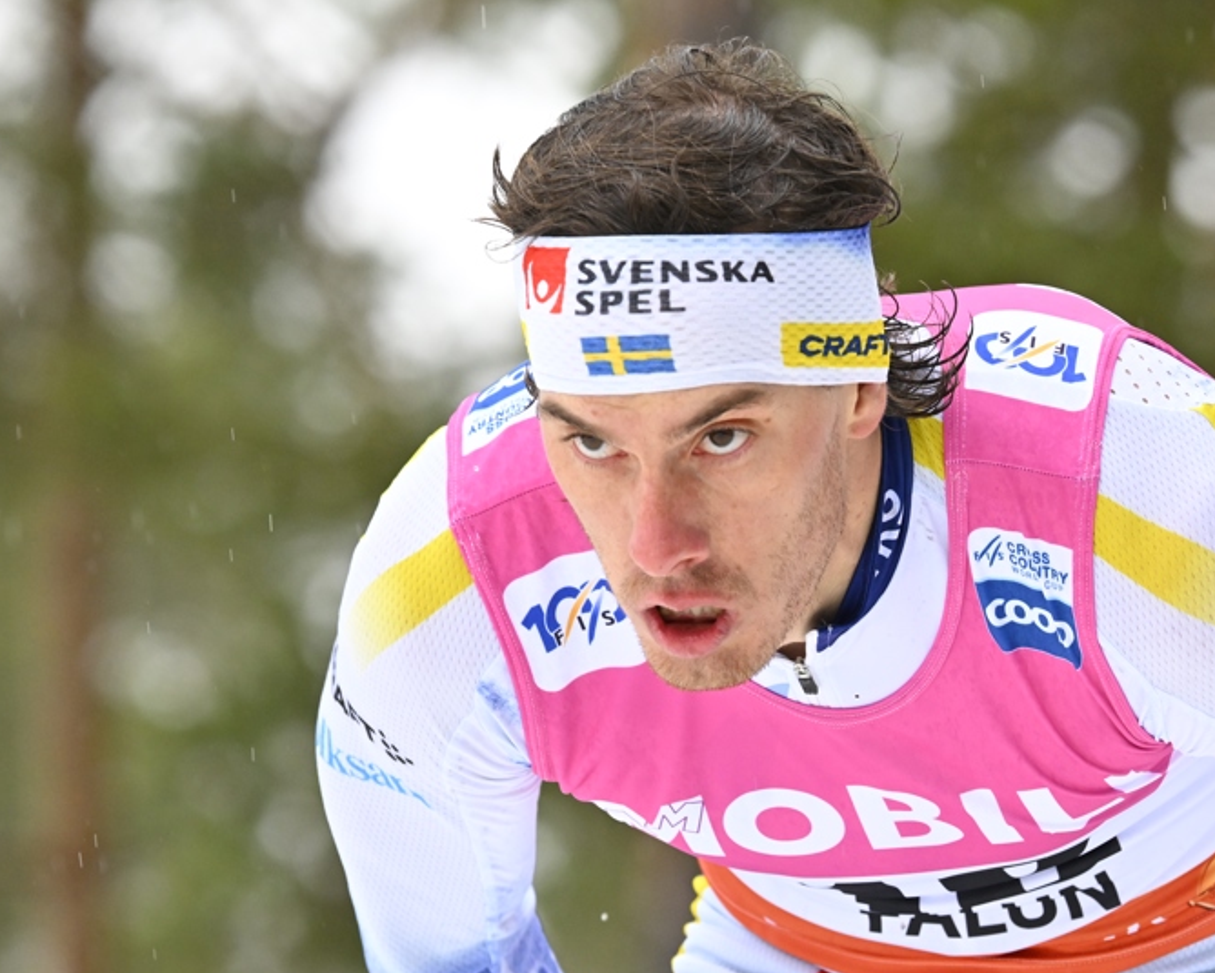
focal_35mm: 420
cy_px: 697
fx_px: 15110
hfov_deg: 4.6
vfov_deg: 3.7
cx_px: 955
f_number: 5.6
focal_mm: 220
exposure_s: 1/640
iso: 1800
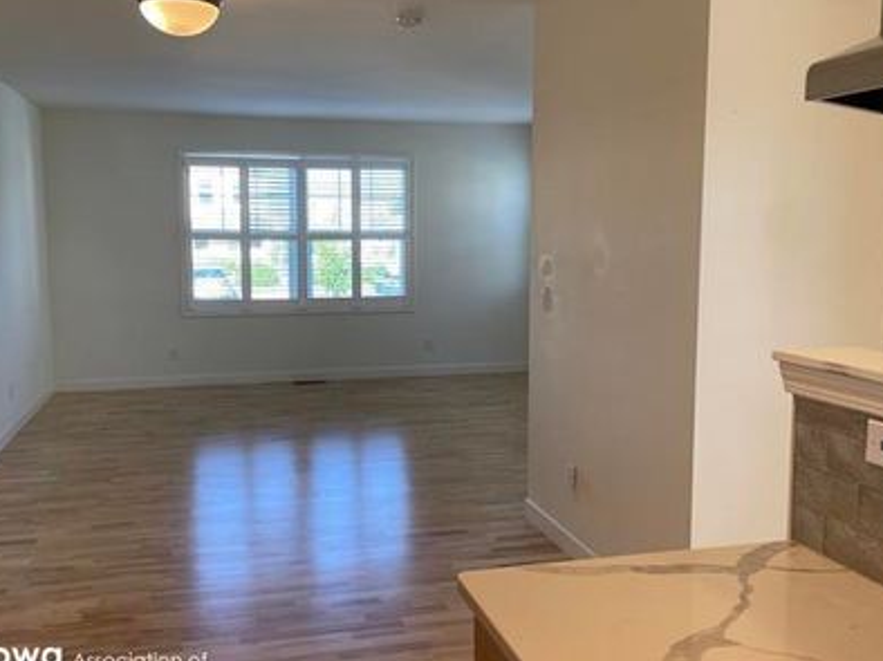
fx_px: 841
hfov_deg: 55.3
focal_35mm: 33
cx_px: 401
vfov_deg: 42.9
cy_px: 330
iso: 80
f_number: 1.6
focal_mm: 4.2
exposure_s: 1/120
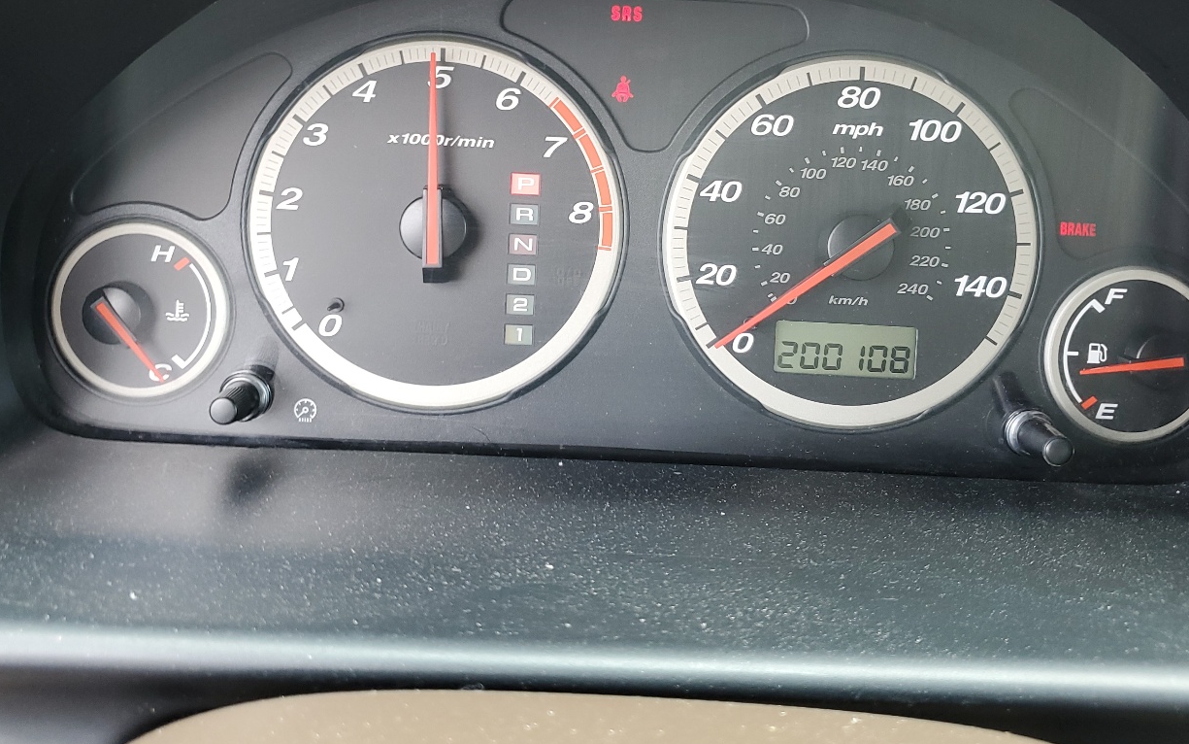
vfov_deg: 34.9
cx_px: 584
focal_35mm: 36
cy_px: 234
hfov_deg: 54.0
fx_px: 1167
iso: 61
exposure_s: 1/120
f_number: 1.5
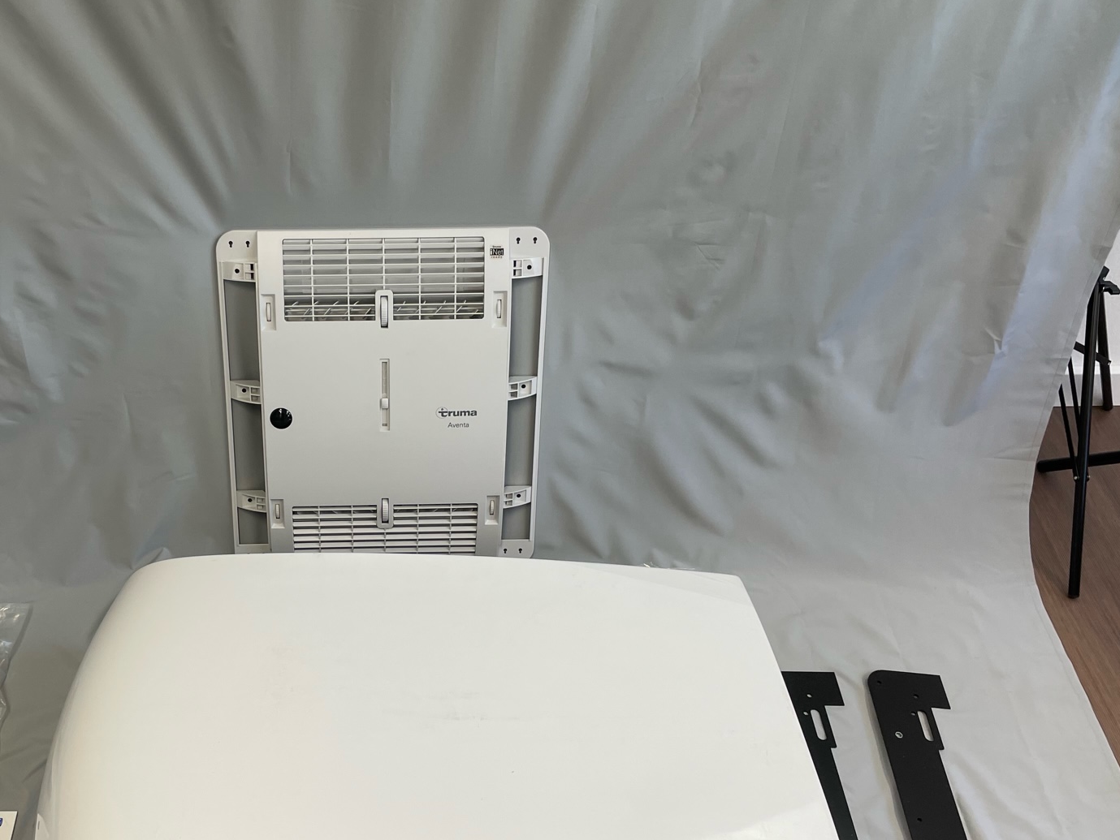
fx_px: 1230
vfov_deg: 37.5
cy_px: 519
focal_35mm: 38
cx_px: 364
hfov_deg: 48.1
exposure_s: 1/100
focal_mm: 4.2
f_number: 1.6
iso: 40
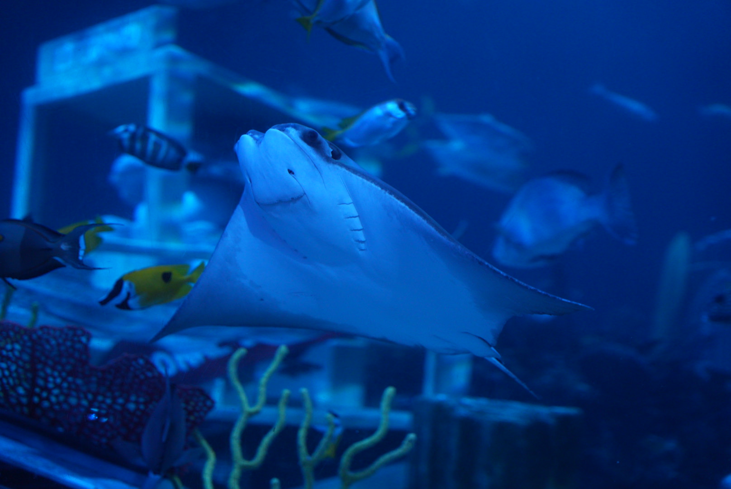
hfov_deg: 28.8
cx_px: 366
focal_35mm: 70
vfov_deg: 19.5
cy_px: 244
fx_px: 1422
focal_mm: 70
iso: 2500
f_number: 2.8
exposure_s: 1/400
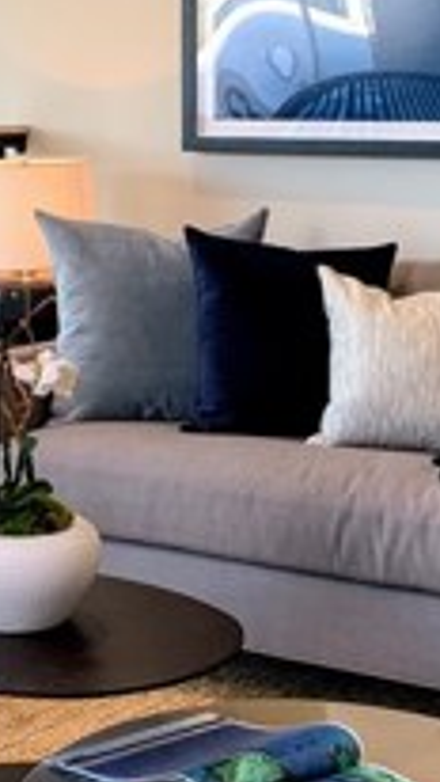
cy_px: 279
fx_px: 1824
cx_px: 144
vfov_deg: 24.1
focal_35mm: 88
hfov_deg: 13.7
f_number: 1.8
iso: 50
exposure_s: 1/120
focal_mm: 4.25
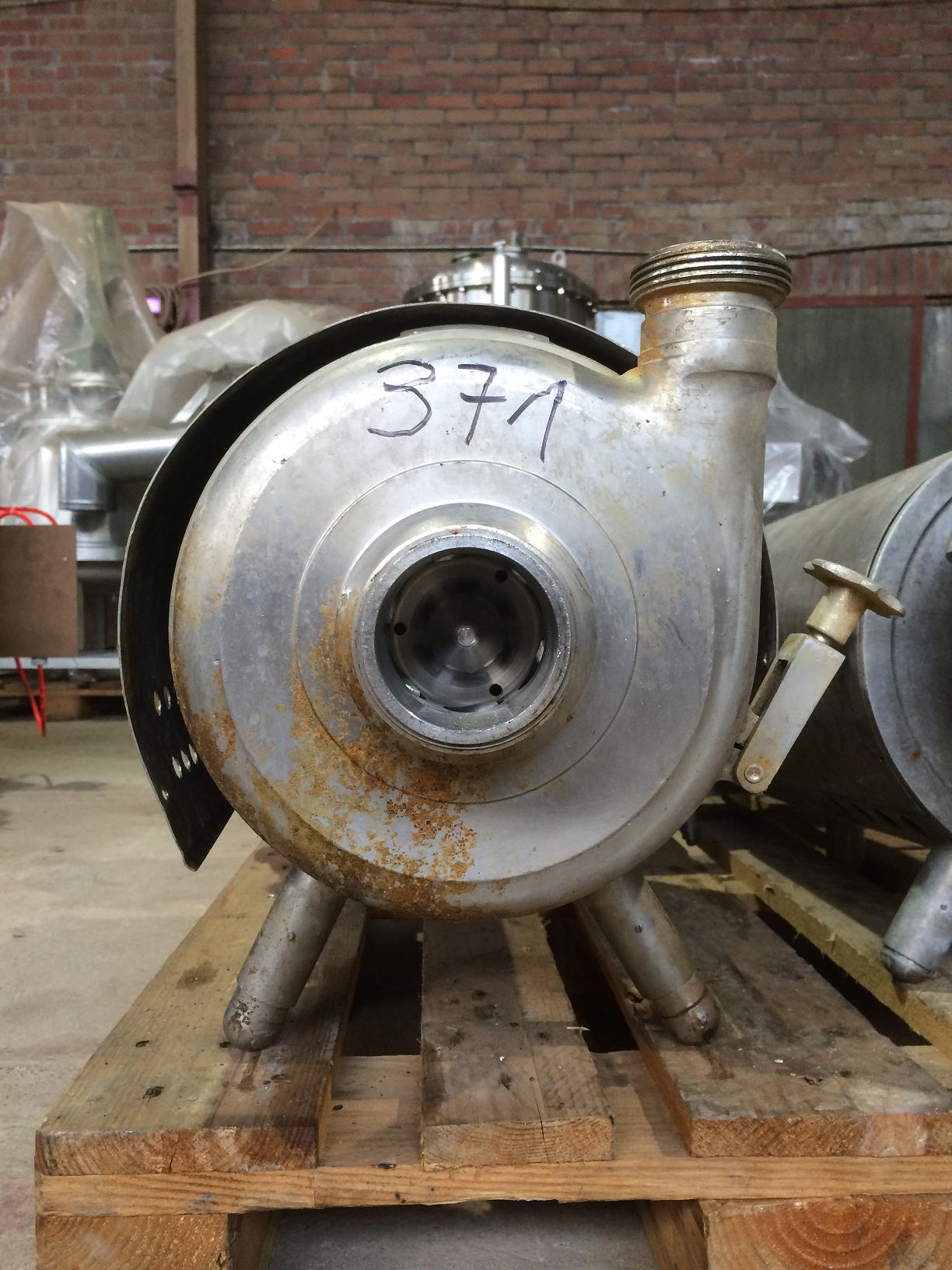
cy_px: 635
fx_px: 1063
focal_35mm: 29
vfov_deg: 61.7
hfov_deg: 48.2
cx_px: 476
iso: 125
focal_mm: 4.15
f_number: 2.2
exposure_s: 1/33
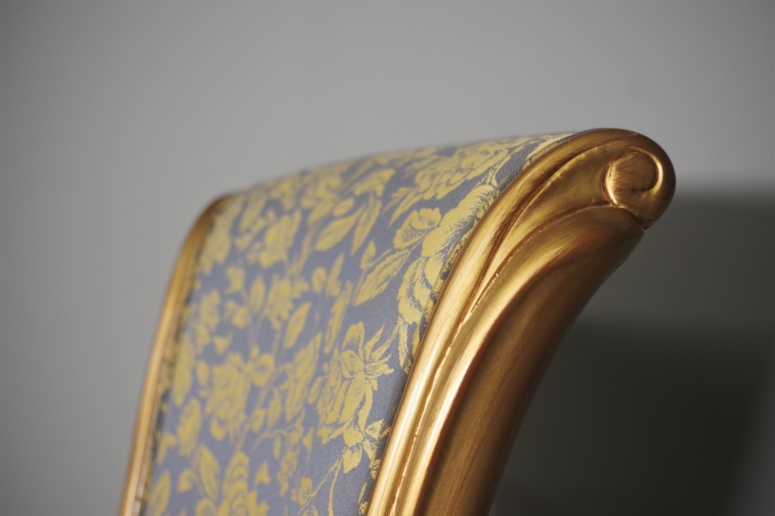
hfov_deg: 46.4
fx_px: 904
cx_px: 388
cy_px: 258
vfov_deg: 31.9
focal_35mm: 42
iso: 400
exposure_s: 1/60
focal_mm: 28.13
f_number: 4
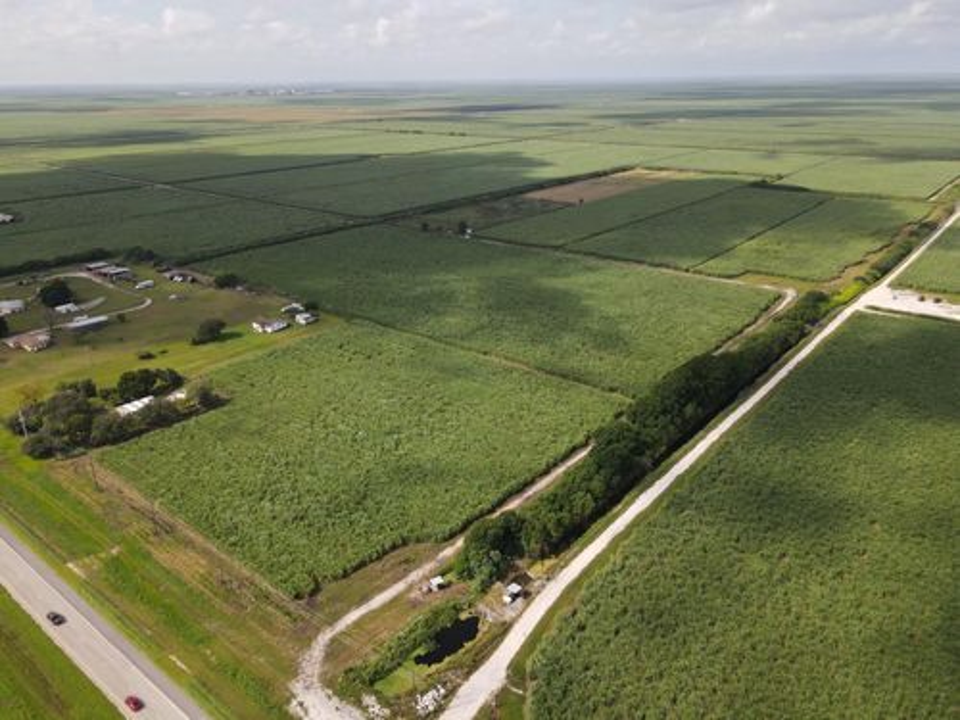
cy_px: 360
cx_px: 480
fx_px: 666
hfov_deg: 71.6
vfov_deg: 56.8
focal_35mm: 24
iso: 100
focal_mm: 4.5
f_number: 2.8
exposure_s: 1/40
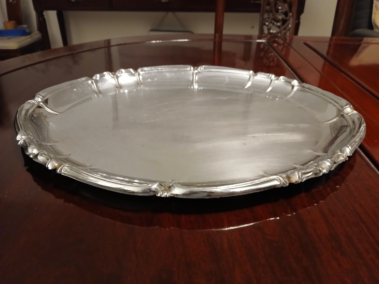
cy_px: 142
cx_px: 190
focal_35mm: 26
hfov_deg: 67.3
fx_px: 285
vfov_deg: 53.1
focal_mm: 3.98
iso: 800
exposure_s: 1/20
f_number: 1.8
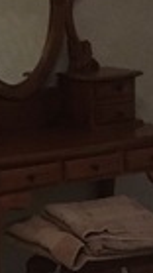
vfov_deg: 12.4
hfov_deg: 6.9
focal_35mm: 174
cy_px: 163
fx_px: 1257
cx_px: -45
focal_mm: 4.15
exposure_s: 1/17
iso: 320
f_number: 2.2
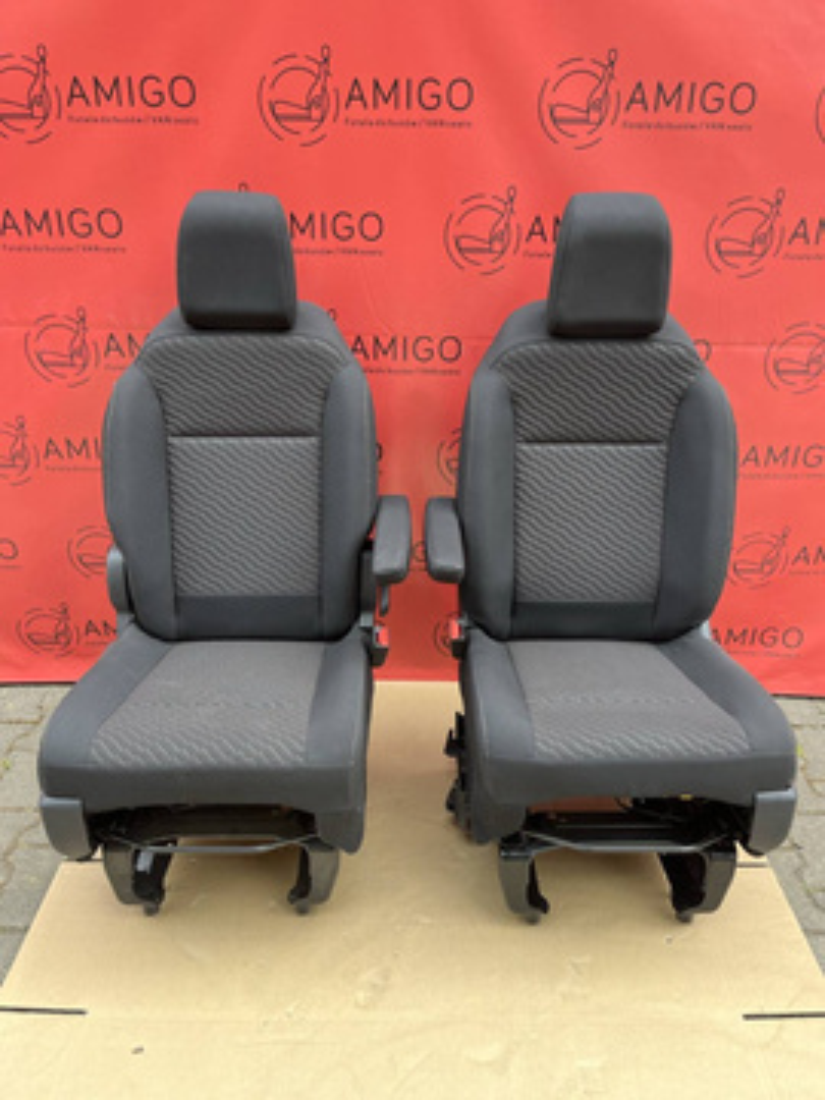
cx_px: 412
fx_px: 826
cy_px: 550
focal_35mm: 26
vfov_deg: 67.3
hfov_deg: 53.1
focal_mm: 5.1
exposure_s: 1/170
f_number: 1.6
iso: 64
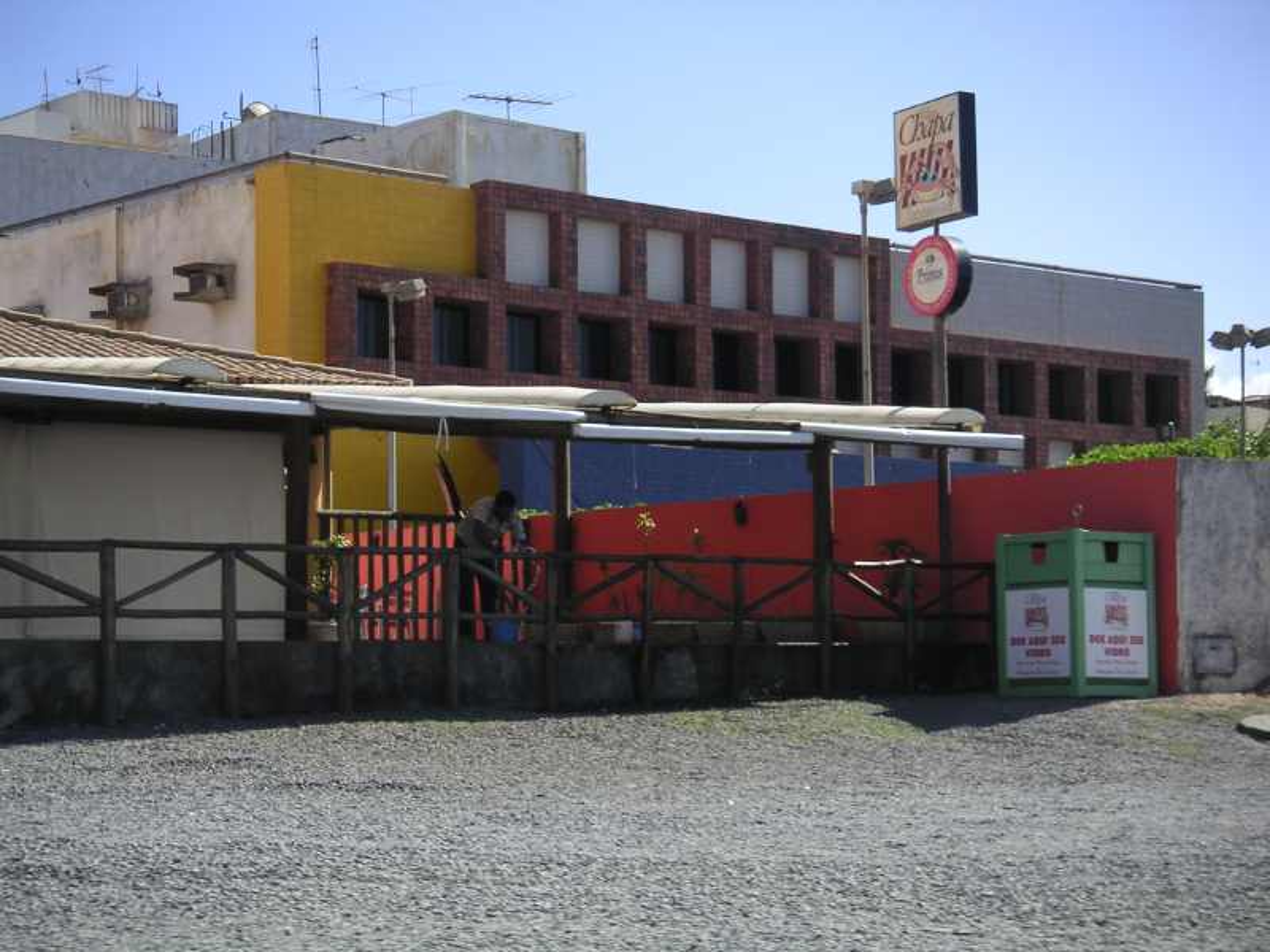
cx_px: 635
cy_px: 476
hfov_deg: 27.8
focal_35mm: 70
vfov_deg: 21.0
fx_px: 2568
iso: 50
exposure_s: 1/750
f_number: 3.1
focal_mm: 10.9
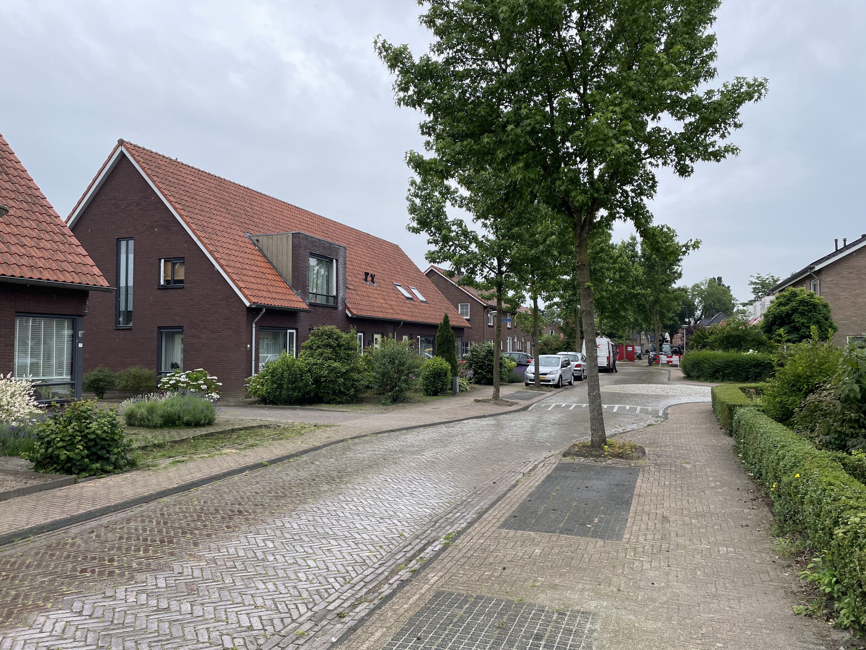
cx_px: 433
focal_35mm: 26
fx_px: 650
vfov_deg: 53.1
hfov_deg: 67.3
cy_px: 325
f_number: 1.6
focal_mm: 4.2
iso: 32
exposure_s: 1/1062
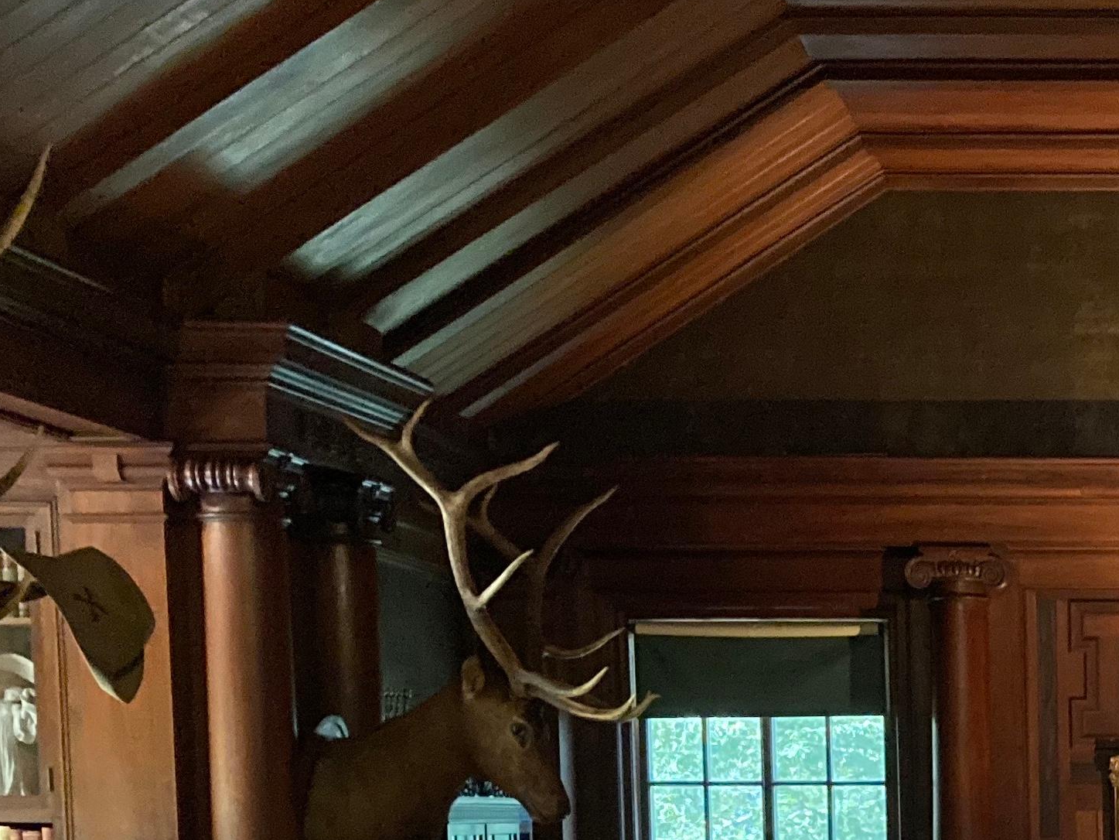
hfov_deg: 23.2
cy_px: 1064
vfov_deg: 17.8
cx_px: 1282
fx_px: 2522
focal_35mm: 78
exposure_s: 1/30
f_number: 1.8
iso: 500
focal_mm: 3.99
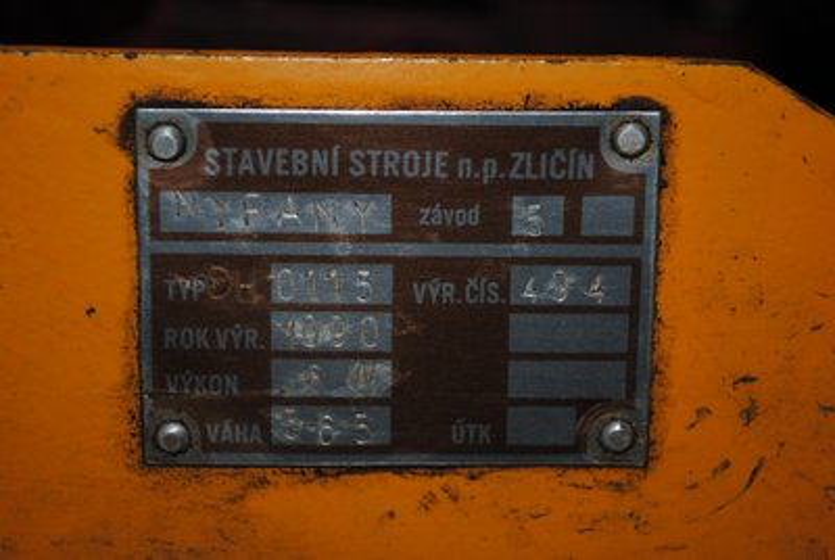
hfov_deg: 24.6
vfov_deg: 16.6
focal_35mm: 82
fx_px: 1916
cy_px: 280
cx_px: 418
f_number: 5.6
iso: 100
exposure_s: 1/125
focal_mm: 55
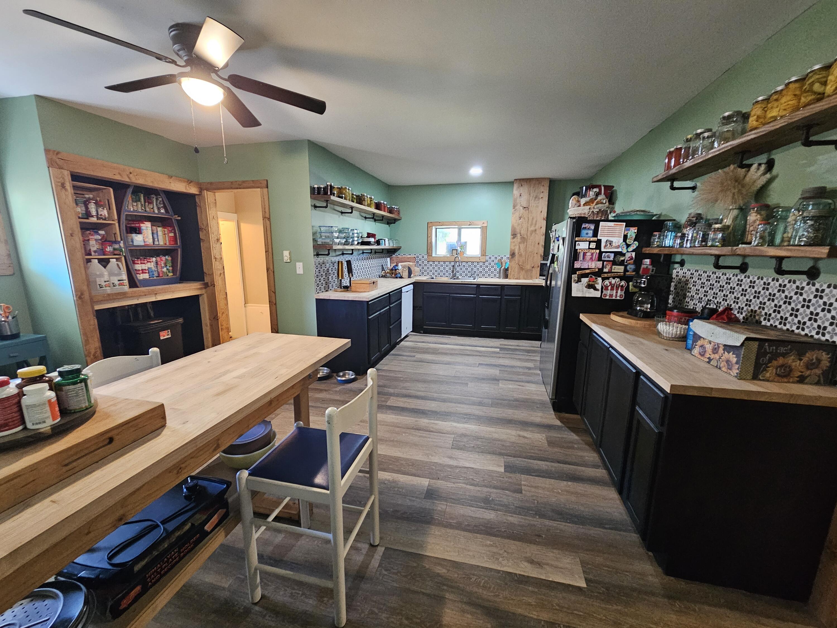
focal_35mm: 13
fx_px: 314
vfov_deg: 89.9
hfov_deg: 106.2
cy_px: 314
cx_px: 418
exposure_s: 1/24
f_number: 2.2
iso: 800
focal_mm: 2.2
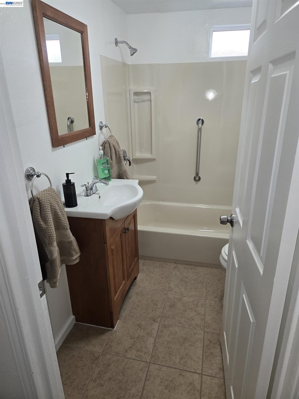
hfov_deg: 58.9
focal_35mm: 23
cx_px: 150
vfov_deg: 73.9
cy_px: 200
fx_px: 265
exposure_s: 1/60
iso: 50
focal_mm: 5.4
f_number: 1.8
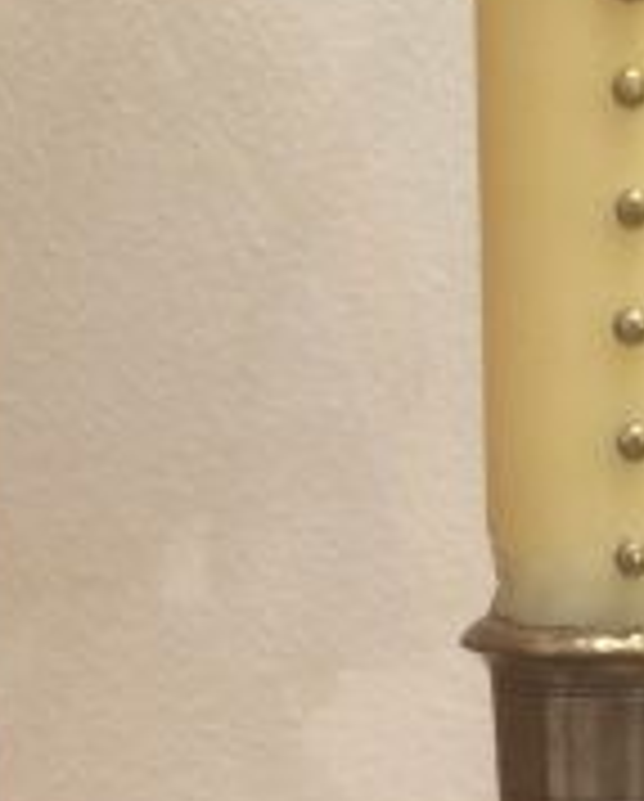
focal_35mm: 127
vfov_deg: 14.5
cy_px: 1012
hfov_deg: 12.0
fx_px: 3018
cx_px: 716
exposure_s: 1/33
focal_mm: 4.15
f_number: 2.2
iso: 160
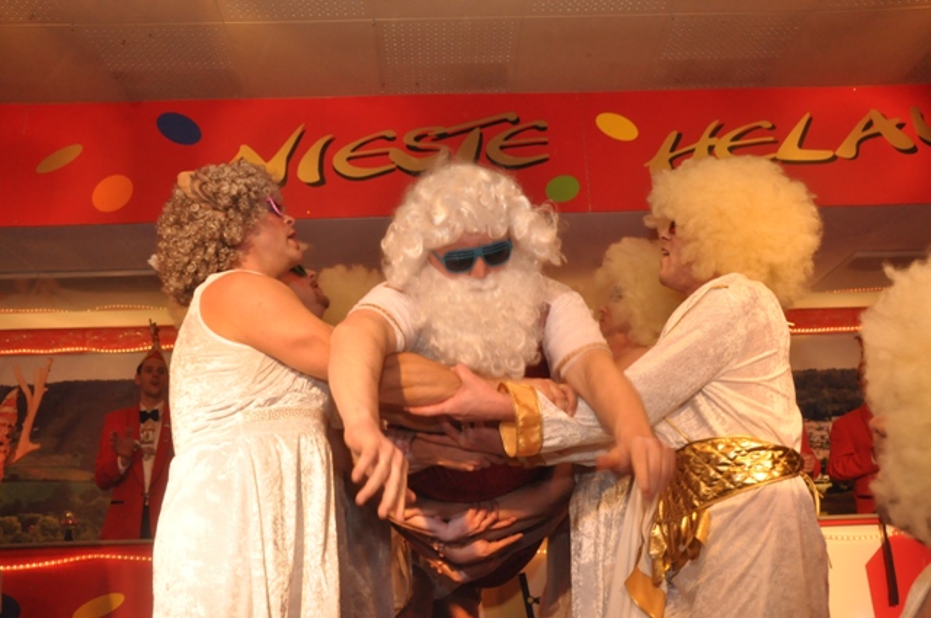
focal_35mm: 36
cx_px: 466
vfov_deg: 36.8
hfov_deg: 53.2
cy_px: 309
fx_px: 930
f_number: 7.1
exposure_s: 1/200
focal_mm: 24
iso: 1600
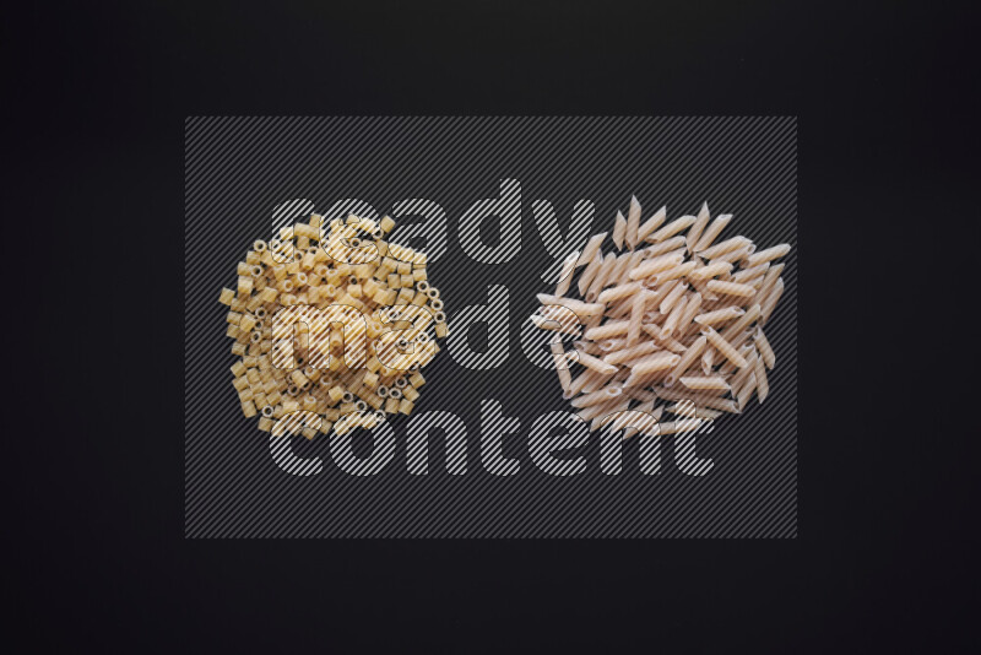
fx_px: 1363
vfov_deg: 27.0
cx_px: 490
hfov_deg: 39.6
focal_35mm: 50
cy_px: 328
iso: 100
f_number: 8
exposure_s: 1/100
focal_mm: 50
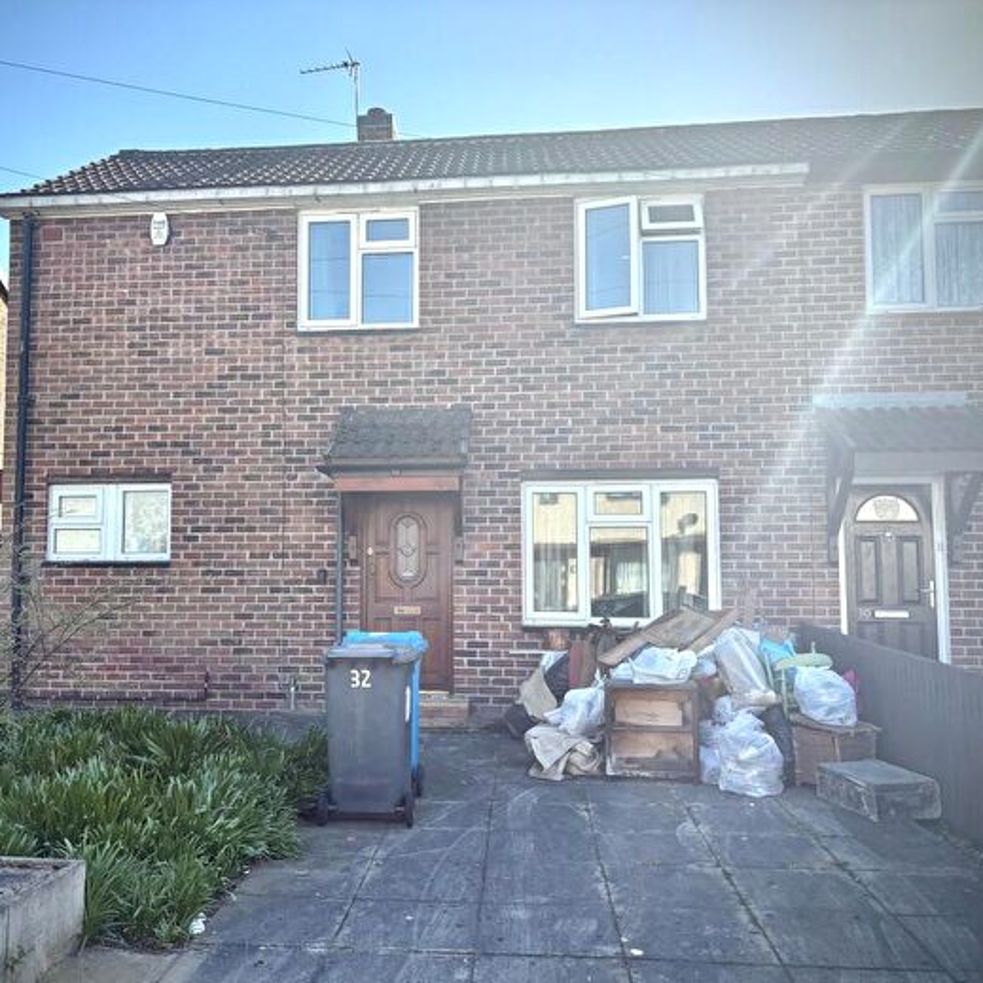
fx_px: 996
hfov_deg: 52.1
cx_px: 384
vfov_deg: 52.5
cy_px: 495
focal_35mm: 31
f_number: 1.6
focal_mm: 5.96
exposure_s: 1/1953
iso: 64
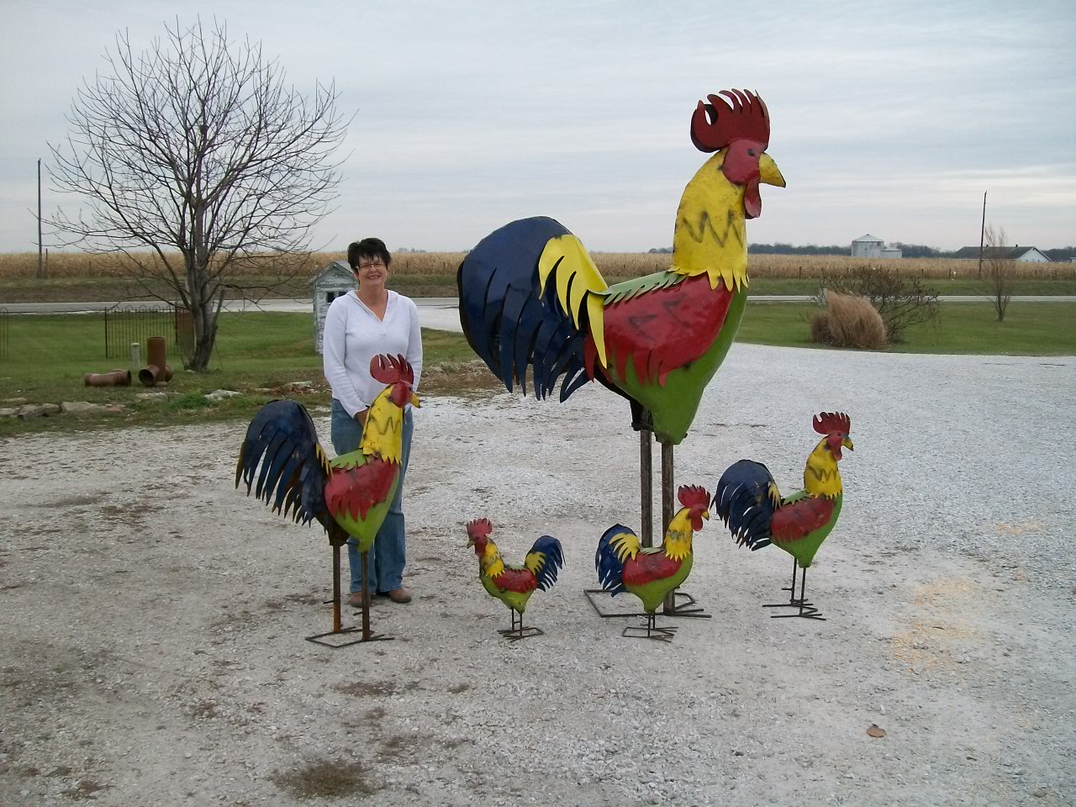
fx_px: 1119
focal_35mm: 36
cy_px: 404
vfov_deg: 39.7
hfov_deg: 51.4
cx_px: 538
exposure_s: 1/250
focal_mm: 6
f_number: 2.7
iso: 80
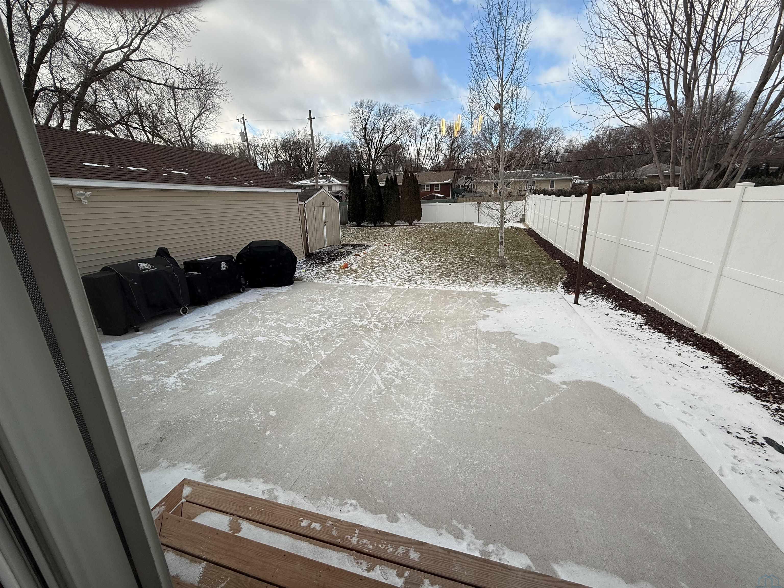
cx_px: 392
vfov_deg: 85.7
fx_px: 317
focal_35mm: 14
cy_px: 294
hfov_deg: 102.1
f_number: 2.2
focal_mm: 2.22
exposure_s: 1/751
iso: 50
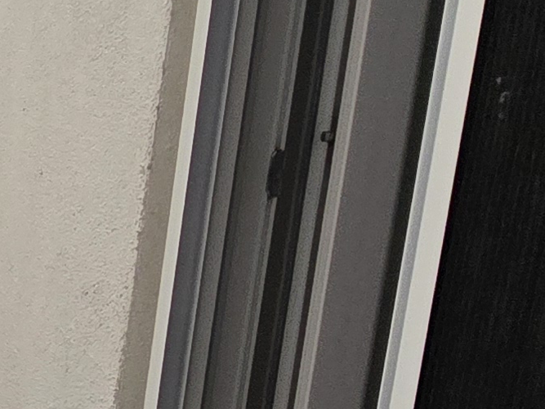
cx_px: -579
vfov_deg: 18.6
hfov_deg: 17.2
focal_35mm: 78
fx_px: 1228
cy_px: 369
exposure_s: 1/1027
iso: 50
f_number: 2.2
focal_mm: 2.2
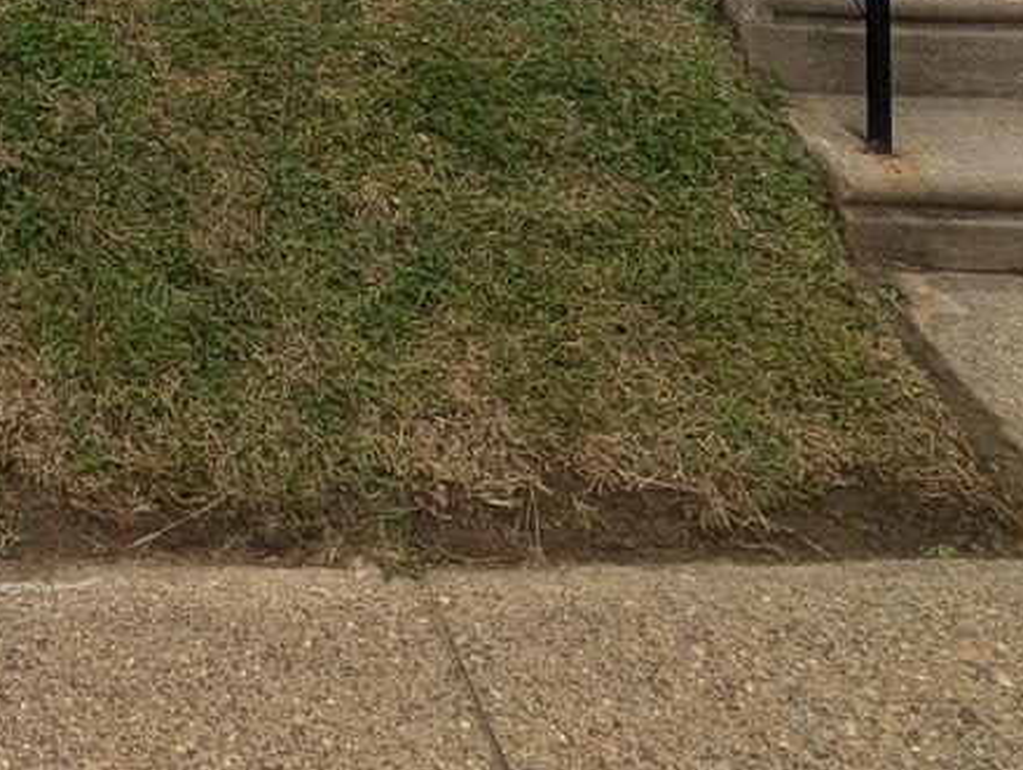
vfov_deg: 18.1
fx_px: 1657
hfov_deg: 28.5
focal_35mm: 56
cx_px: -288
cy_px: -763
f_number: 1.95
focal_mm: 2.23
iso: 41
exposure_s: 1/275
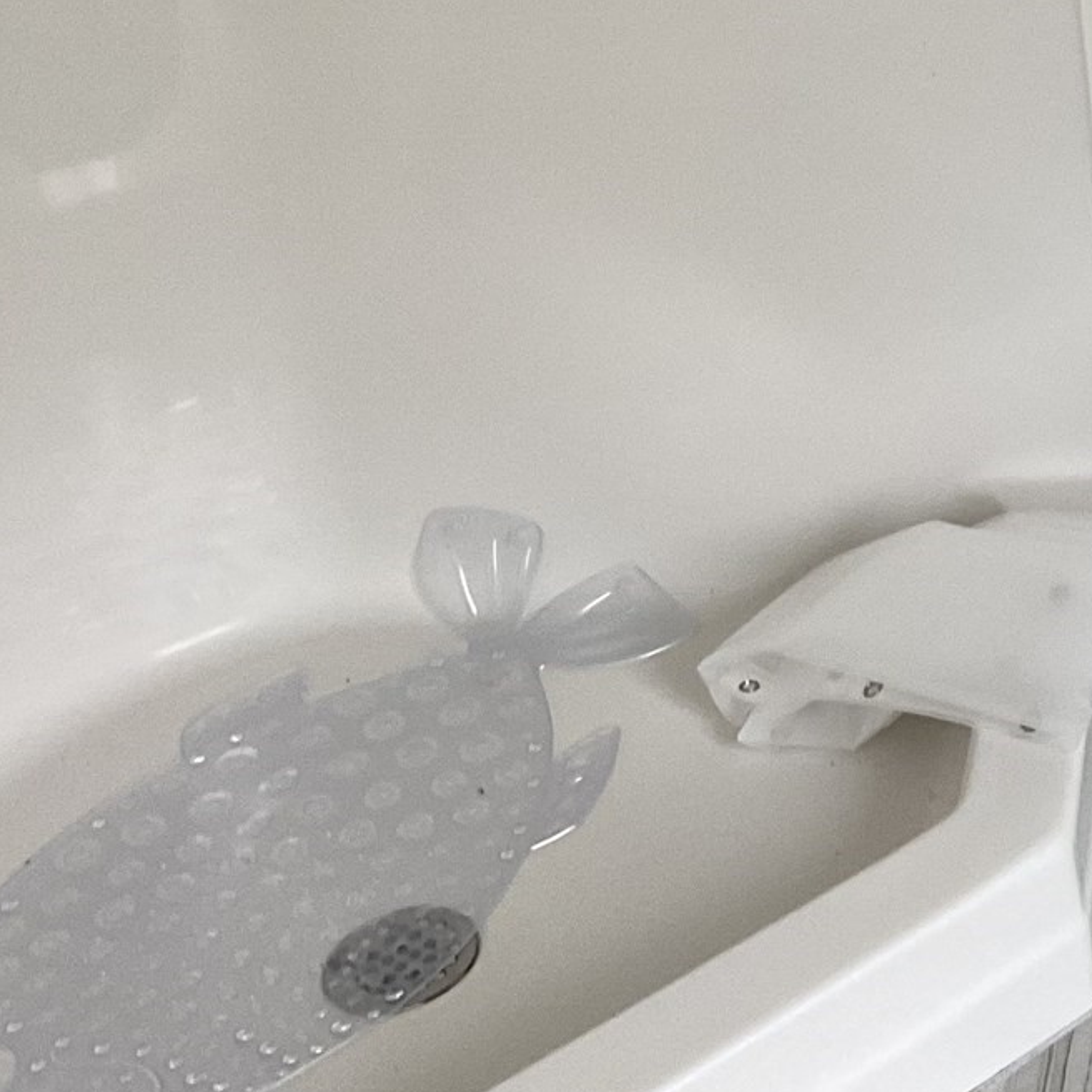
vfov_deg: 20.5
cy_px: -163
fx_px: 2855
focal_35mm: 80
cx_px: 1262
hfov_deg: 20.4
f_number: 1.8
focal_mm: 3
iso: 64
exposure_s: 1/79
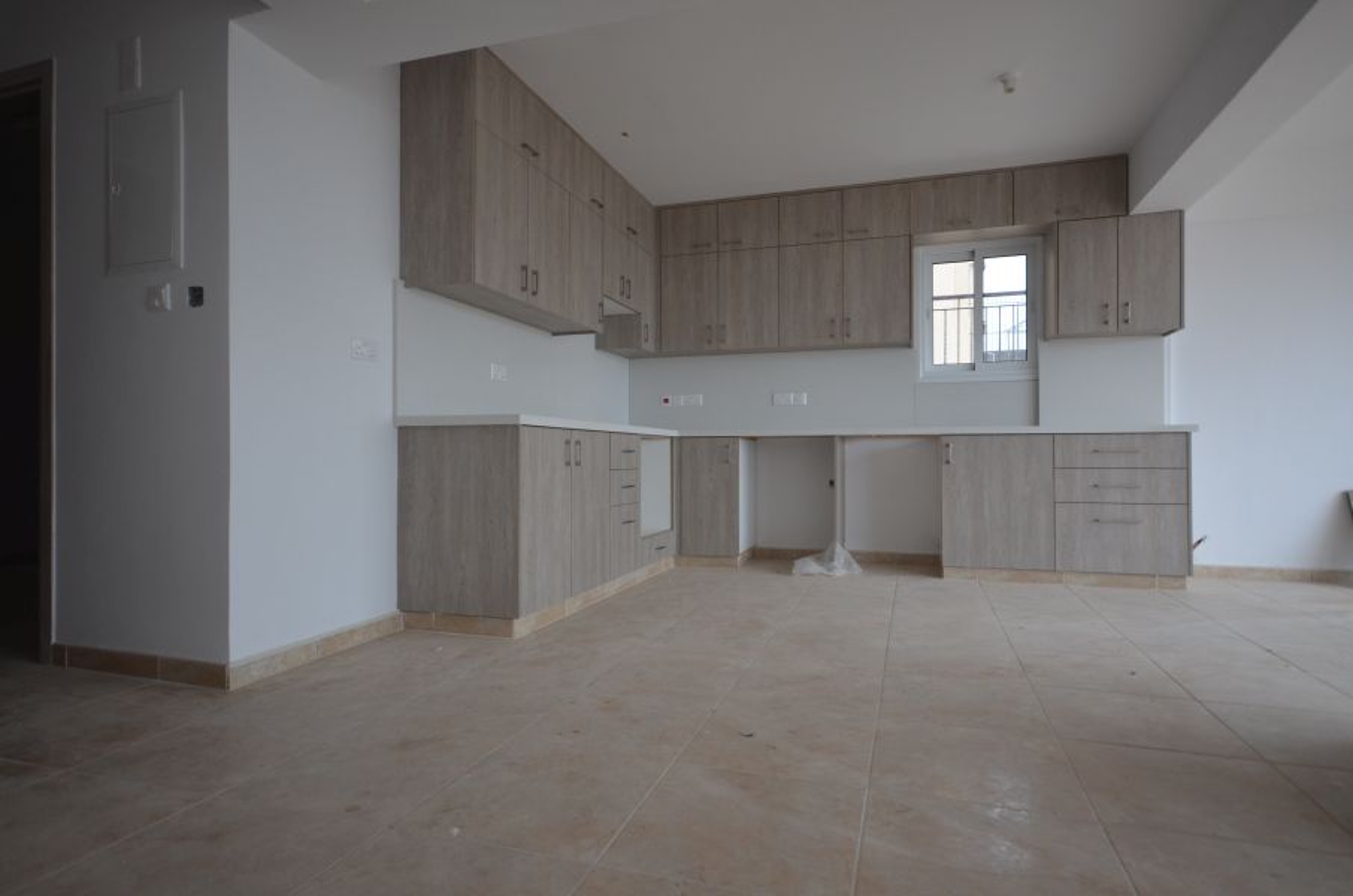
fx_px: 731
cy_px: 448
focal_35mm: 20
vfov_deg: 63.0
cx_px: 676
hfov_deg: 85.5
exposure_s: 1/60
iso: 500
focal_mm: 13
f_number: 4.5
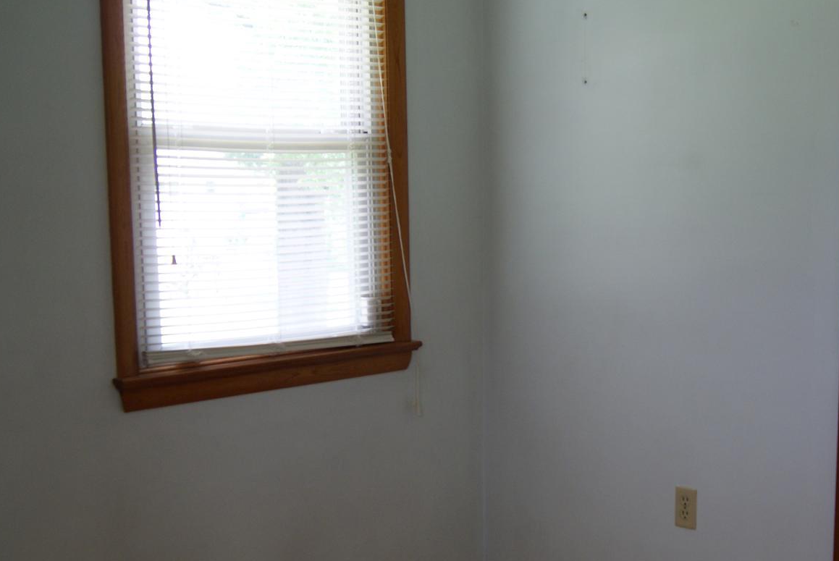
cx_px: 570
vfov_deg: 25.4
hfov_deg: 37.0
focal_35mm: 53
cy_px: 387
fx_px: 1236
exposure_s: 1/40
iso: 200
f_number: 4
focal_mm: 20
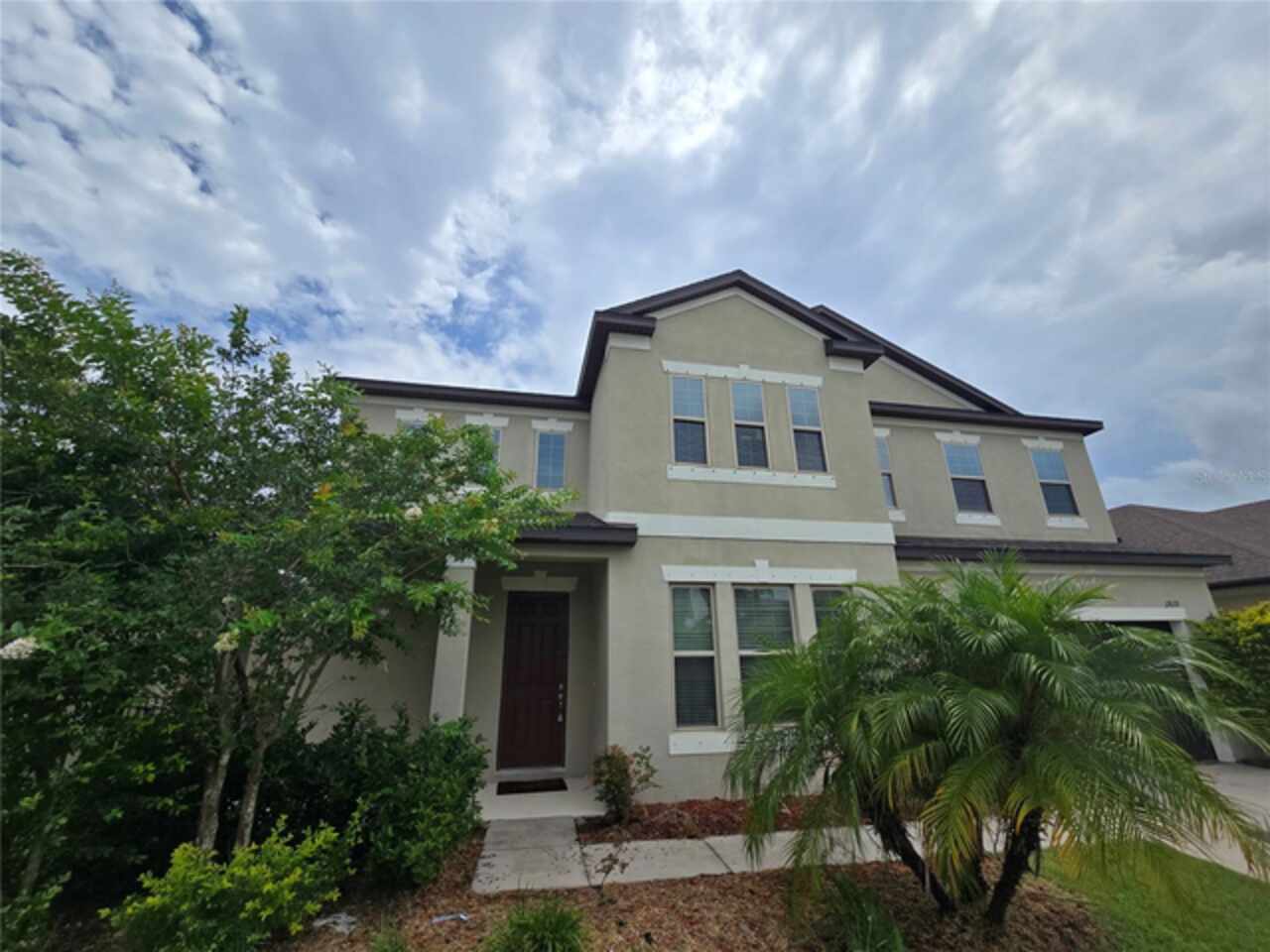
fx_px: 477
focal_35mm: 13
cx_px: 635
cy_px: 476
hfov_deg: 106.2
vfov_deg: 89.9
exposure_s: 1/4769
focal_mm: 2.2
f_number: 2.2
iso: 50
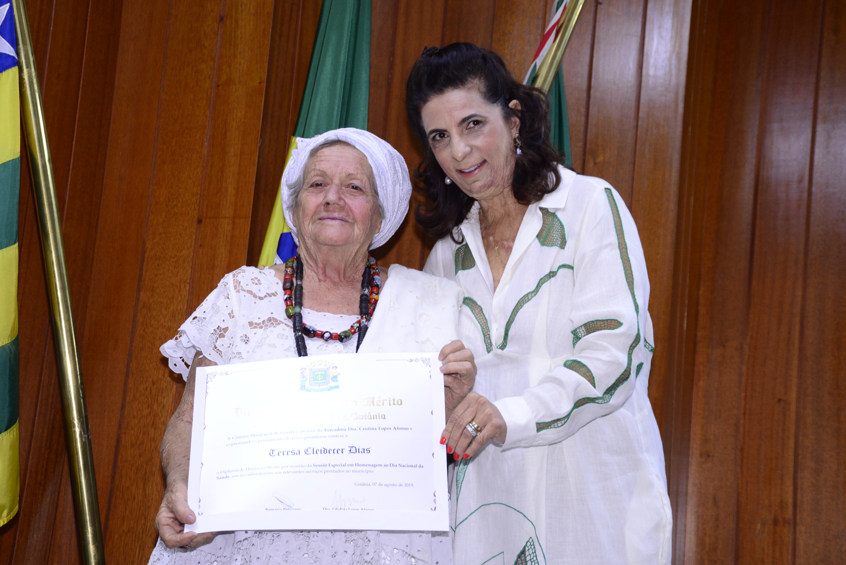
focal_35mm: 65
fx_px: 1528
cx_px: 423
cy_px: 282
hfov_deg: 30.9
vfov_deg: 20.9
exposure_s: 1/60
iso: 2000
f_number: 5
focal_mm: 65
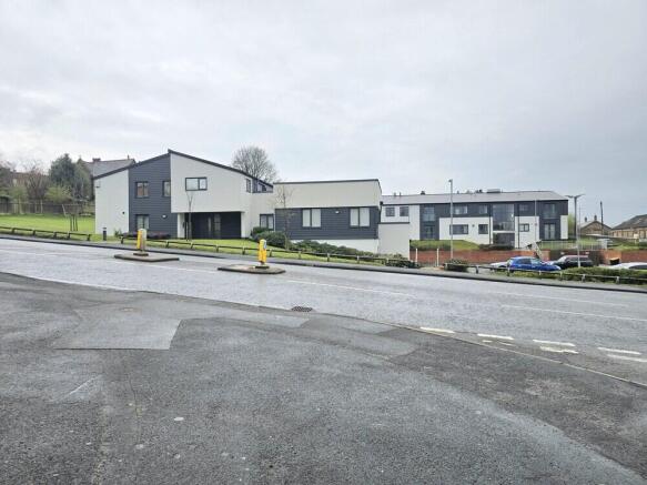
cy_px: 242
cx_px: 324
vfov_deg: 58.9
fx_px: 430
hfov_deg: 73.9
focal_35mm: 23
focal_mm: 6.3
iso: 12
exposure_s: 1/625
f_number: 1.7
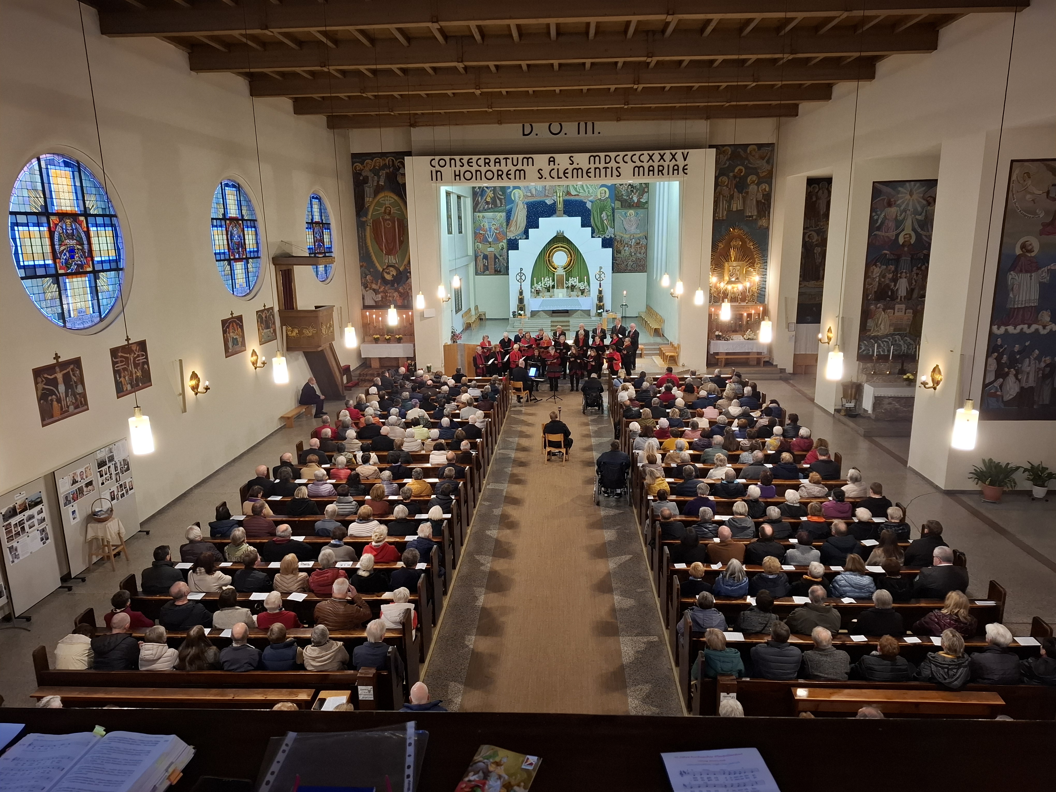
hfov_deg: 73.9
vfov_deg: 58.9
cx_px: 528
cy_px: 396
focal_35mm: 23
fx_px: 702
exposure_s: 1/25
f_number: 1.8
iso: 320
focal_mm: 5.54
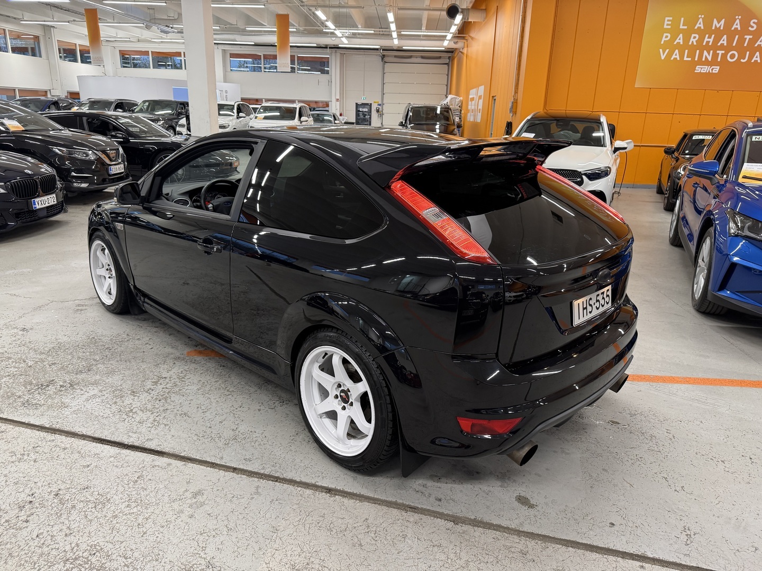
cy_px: 286
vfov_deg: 56.8
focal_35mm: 24
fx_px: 528
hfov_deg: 71.6
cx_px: 381
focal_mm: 6.76
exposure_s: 1/99
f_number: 1.78
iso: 200
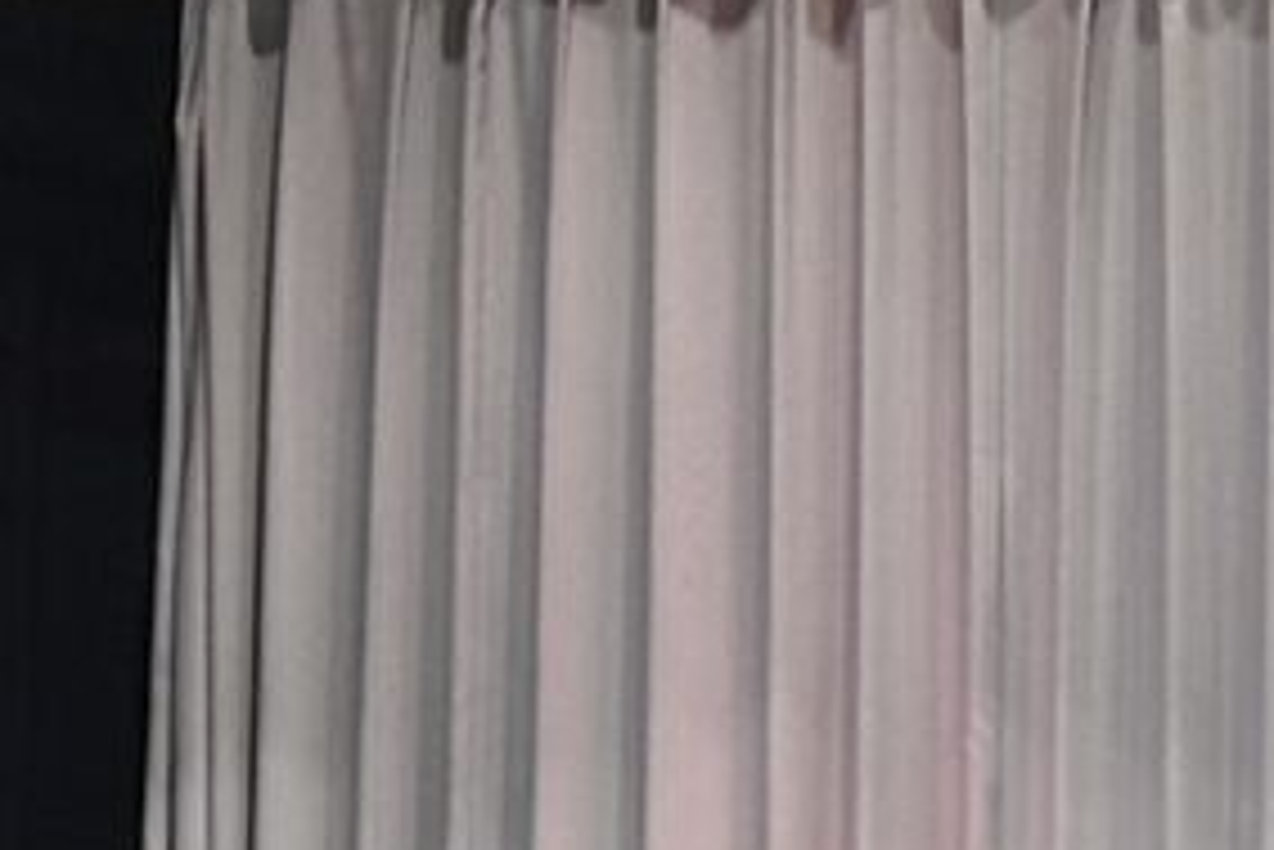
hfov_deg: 6.3
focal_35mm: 317
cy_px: 1354
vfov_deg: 4.3
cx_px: 2827
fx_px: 11224
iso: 125
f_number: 1.78
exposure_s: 1/50
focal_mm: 6.86
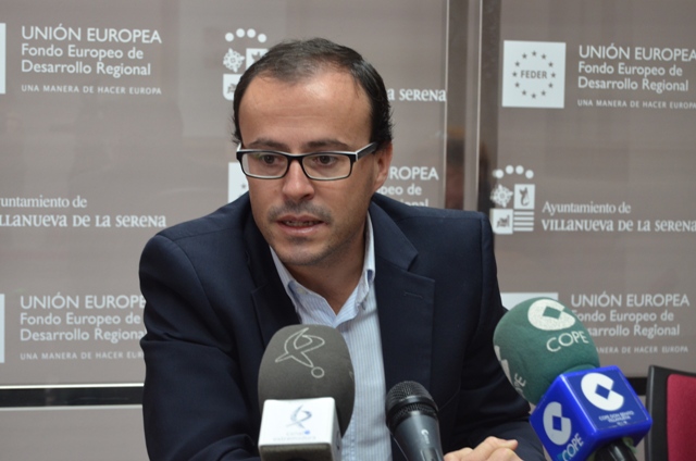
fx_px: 1592
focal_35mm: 82
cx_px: 348
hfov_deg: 24.7
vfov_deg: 16.5
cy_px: 230
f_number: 5.6
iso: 1000
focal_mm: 55
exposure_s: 1/30
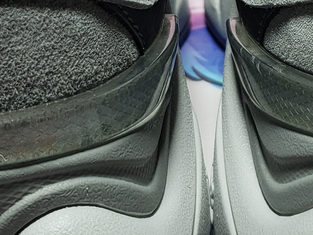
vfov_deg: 12.4
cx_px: 191
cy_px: 22
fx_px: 1076
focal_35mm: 119
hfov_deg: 16.5
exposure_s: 1/322
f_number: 1.5
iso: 50
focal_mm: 4.3
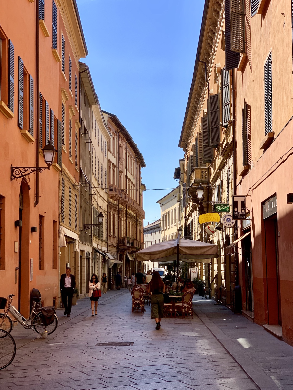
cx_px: 145
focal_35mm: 54
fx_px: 609
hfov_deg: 27.0
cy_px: 201
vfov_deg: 35.5
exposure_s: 1/749
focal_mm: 6
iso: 16
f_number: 2.4
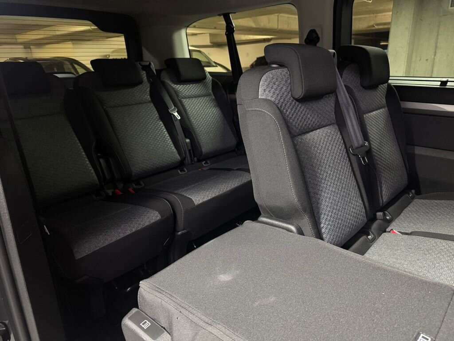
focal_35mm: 24
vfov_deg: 56.8
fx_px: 315
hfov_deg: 71.6
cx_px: 227
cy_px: 170
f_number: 1.78
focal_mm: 6.76
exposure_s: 1/25
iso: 800
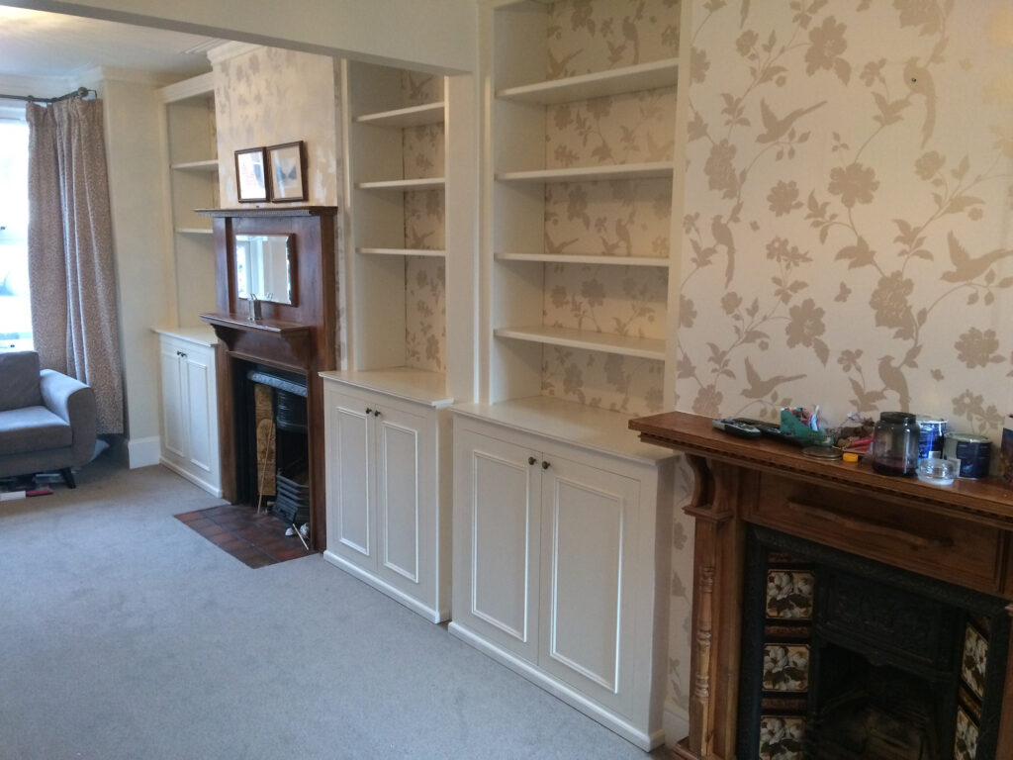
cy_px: 380
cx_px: 506
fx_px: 849
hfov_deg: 61.7
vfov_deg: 48.2
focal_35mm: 29
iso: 250
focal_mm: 4.15
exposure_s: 1/33
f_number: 2.2
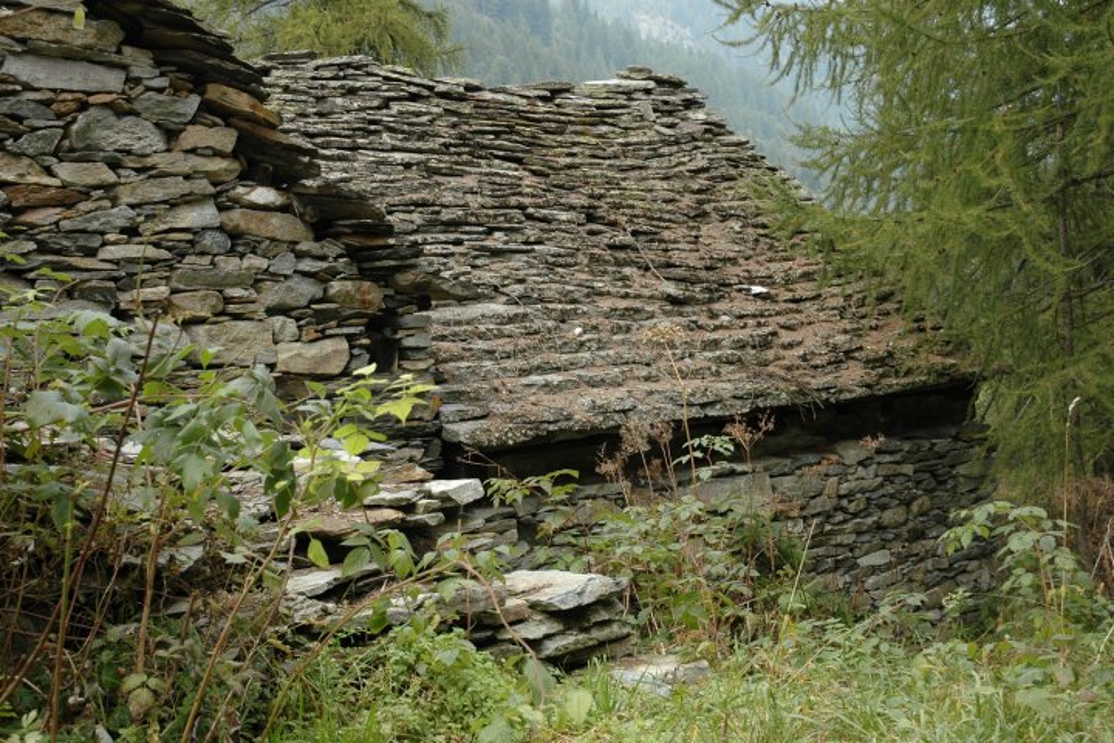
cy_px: 372
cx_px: 557
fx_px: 1346
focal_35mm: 44
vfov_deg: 30.8
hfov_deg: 45.0
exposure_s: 1/100
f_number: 5
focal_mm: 29
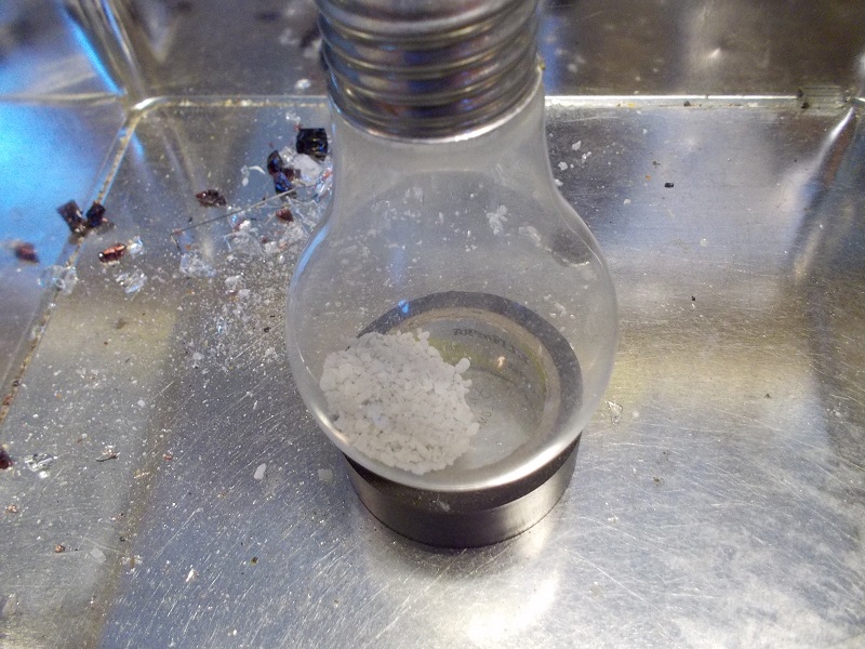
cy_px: 324
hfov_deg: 61.7
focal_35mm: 29
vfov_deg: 48.2
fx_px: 725
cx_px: 432
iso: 320
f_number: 3.3
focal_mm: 4.1
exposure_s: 1/25
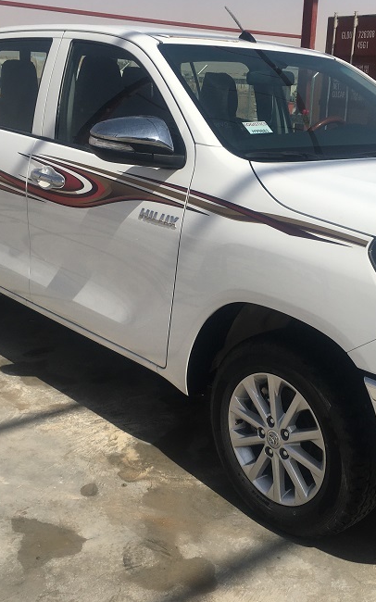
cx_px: 238
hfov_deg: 30.4
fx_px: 689
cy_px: 296
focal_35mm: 42
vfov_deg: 47.2
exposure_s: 1/3663
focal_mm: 4.15
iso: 25
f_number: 2.2
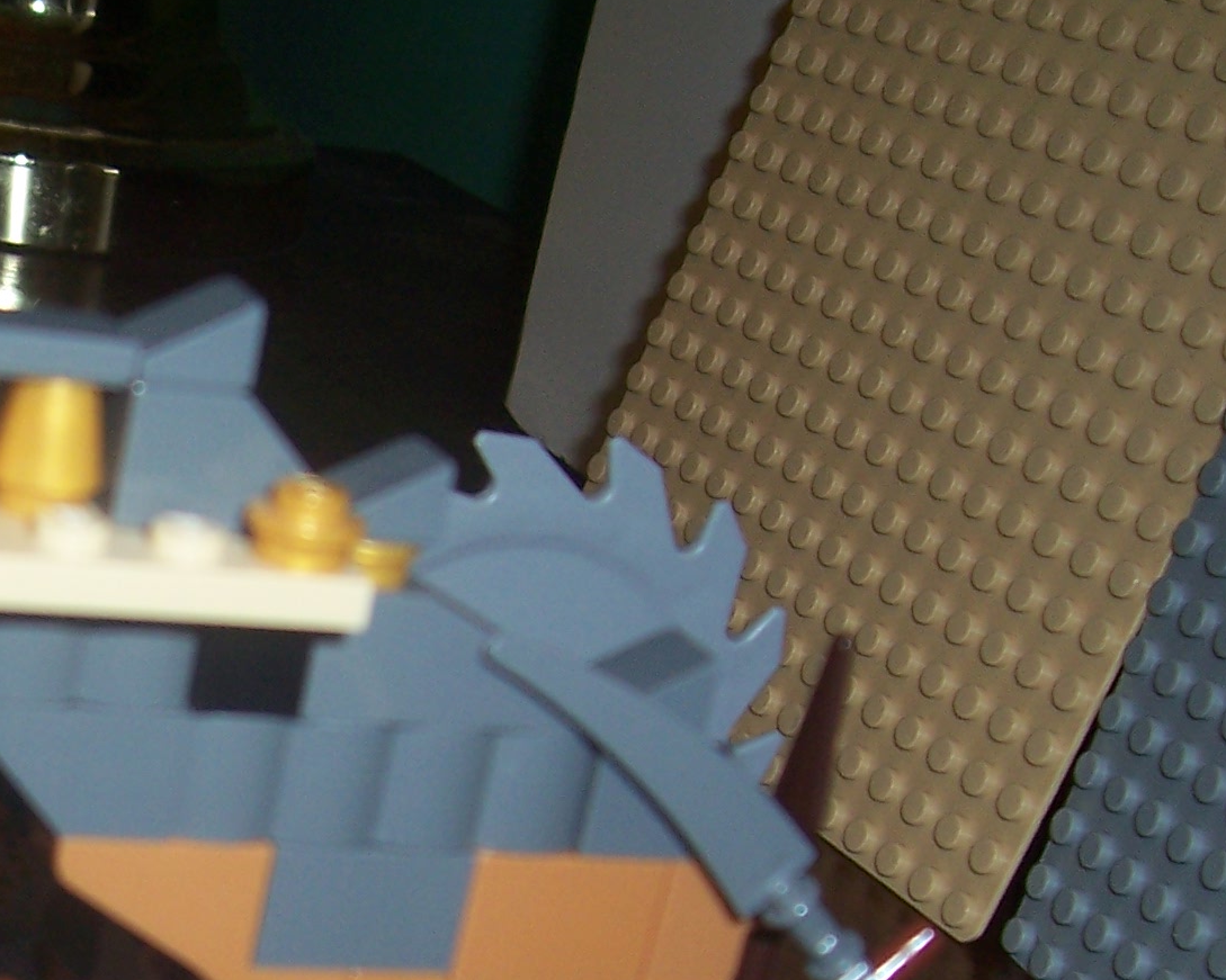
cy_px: 930
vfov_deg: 19.2
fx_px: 2830
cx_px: -110
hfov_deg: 23.0
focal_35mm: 78
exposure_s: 1/60
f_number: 2.7
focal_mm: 5.6
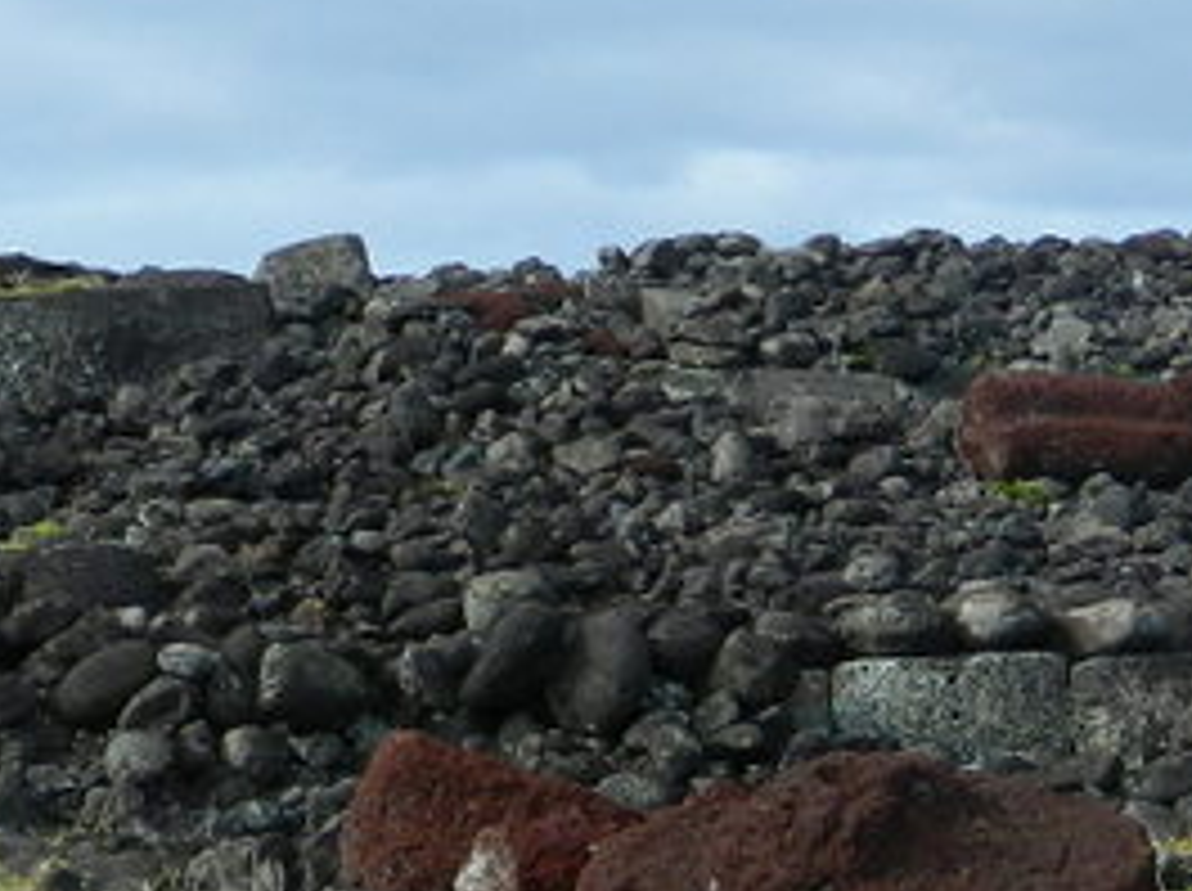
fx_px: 4127
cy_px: 580
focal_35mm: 120
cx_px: 972
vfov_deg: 12.3
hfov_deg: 16.3
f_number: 3.2
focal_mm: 5.6
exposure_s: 1/640
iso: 80
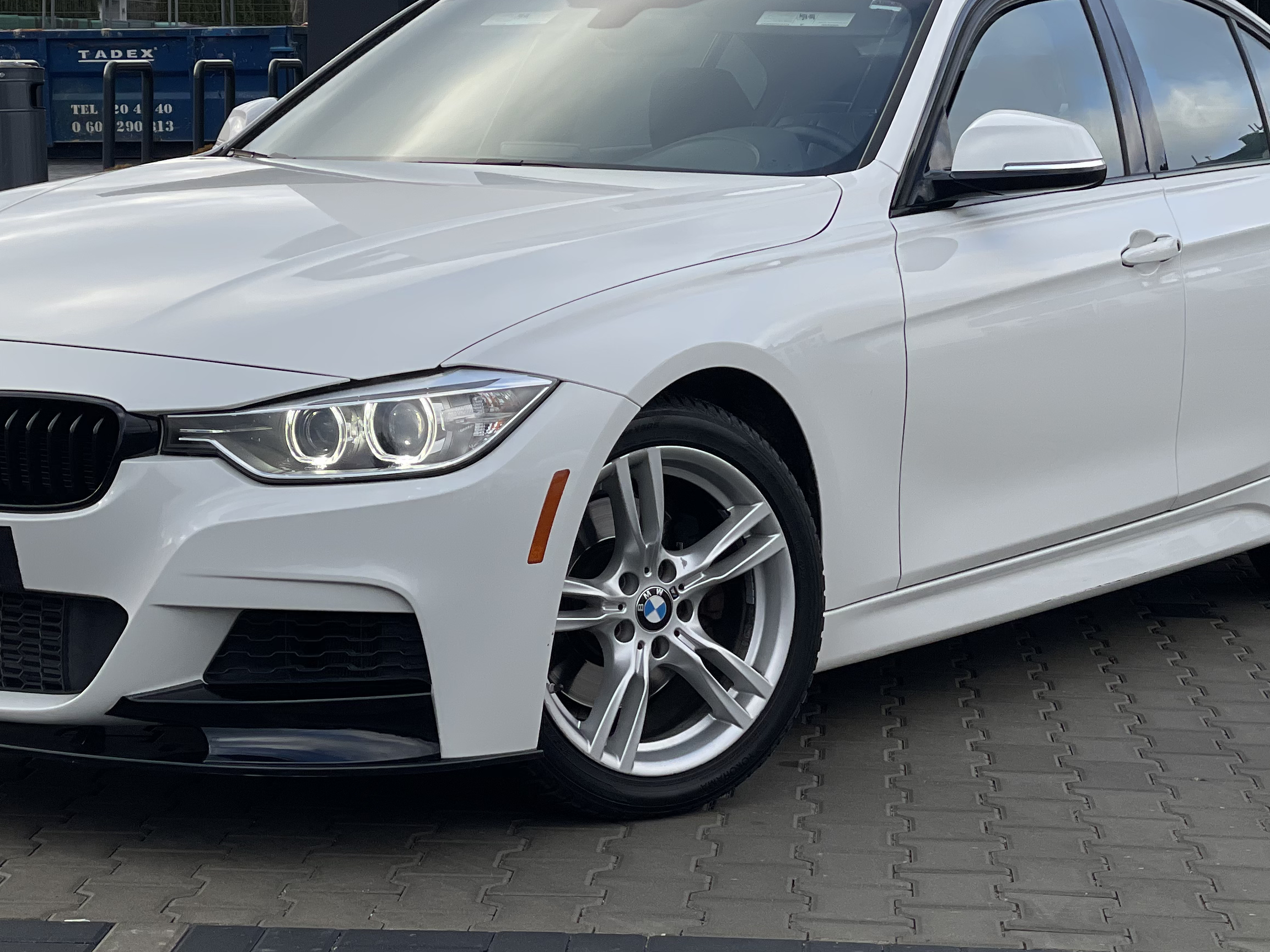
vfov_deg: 16.2
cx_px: 625
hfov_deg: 21.5
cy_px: 235
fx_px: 3339
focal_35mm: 91
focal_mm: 6
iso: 32
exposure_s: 1/666
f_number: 2
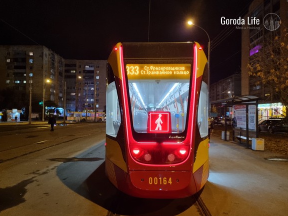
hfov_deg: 69.4
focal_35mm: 25
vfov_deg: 54.9
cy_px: 110
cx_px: 146
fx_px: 208
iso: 500
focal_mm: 6.7
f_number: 1.8
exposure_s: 1/50
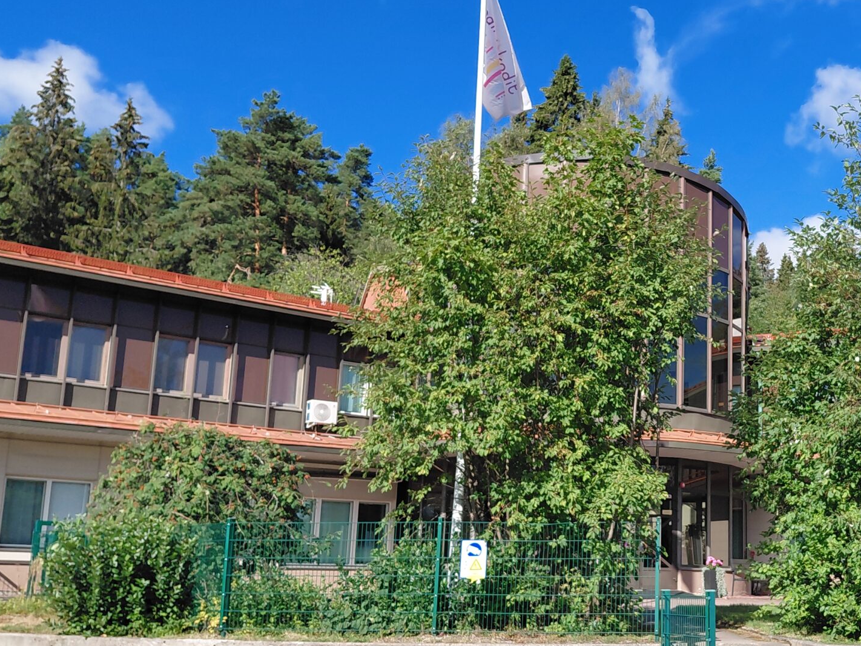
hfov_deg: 40.6
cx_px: 666
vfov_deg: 32.2
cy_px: 347
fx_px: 1119
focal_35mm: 45
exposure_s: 1/1762
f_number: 1.8
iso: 50
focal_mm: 4.69
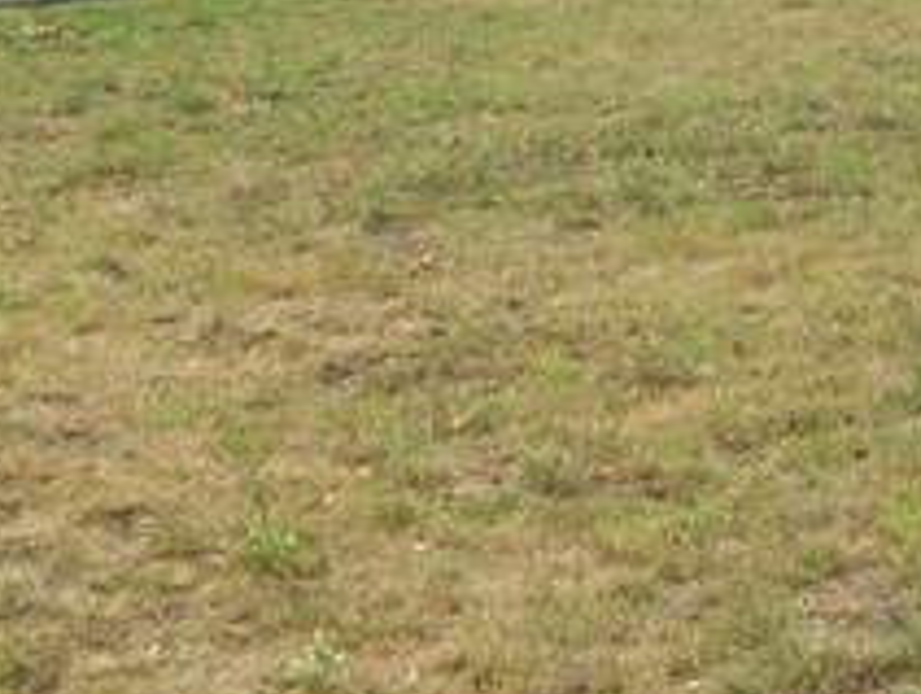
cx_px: 1083
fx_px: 2905
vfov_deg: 13.1
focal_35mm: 109
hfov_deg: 17.3
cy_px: -218
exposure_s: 1/400
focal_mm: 6
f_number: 2.7
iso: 64
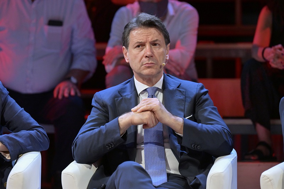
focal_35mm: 200
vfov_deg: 6.9
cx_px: 142
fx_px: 1577
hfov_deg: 10.3
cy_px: 94
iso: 3200
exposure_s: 1/320
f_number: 4
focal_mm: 200
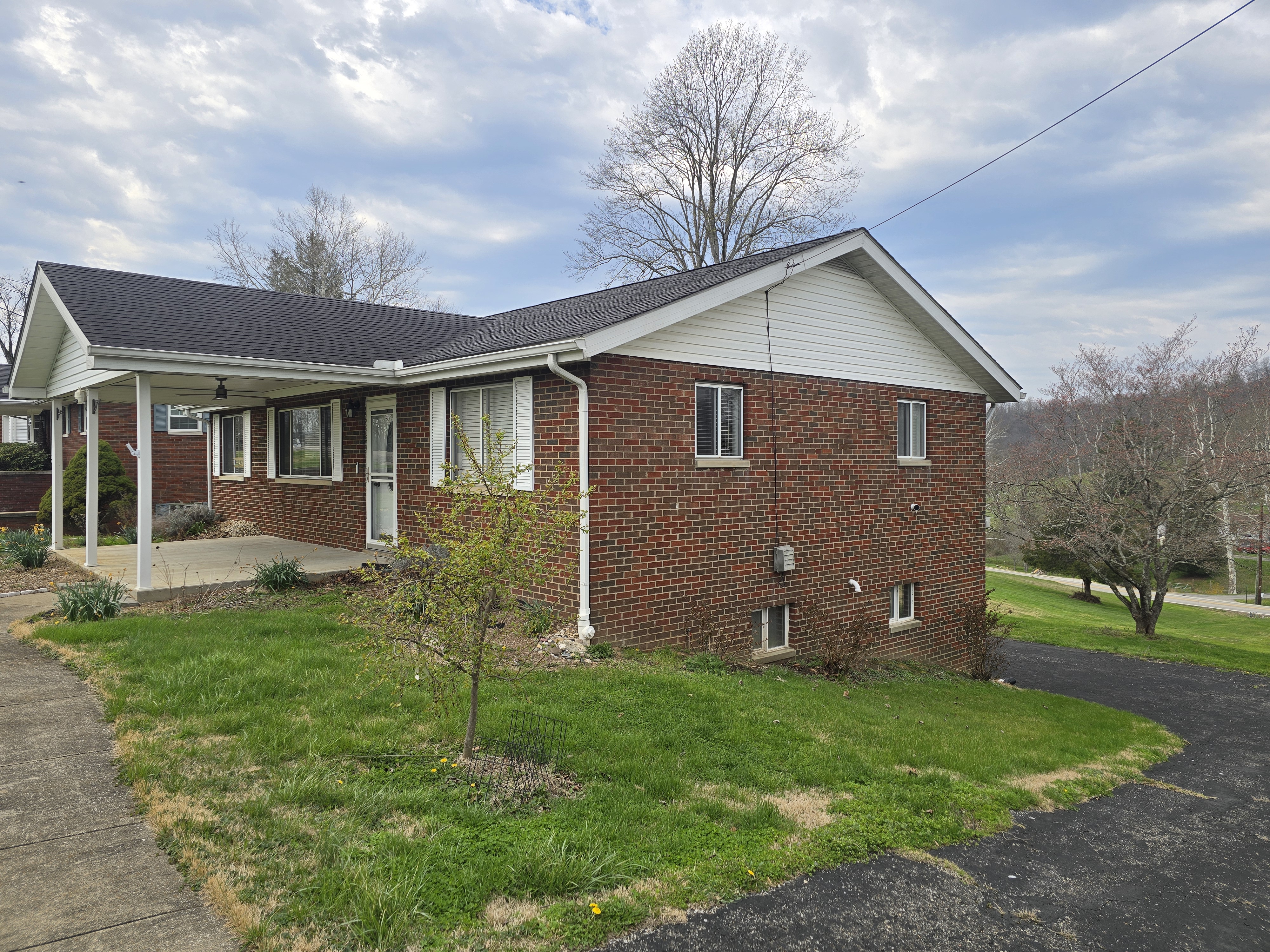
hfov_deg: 73.9
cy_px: 476
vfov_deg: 58.9
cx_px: 635
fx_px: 844
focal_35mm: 23
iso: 12
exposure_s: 1/582
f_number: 1.7
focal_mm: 6.3
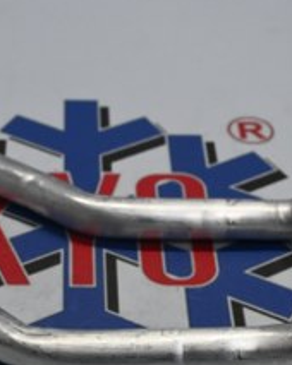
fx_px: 1075
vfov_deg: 19.3
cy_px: 194
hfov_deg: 15.4
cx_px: 101
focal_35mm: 99
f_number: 4.2
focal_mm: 25
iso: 400
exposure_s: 1/125
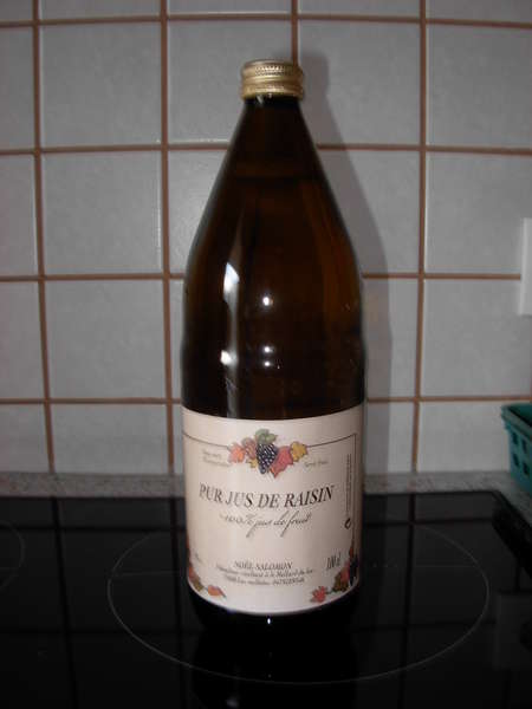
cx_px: 266
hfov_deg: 37.7
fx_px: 779
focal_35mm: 38
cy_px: 354
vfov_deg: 49.0
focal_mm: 6.3
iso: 79
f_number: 2.9
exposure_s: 1/22.6
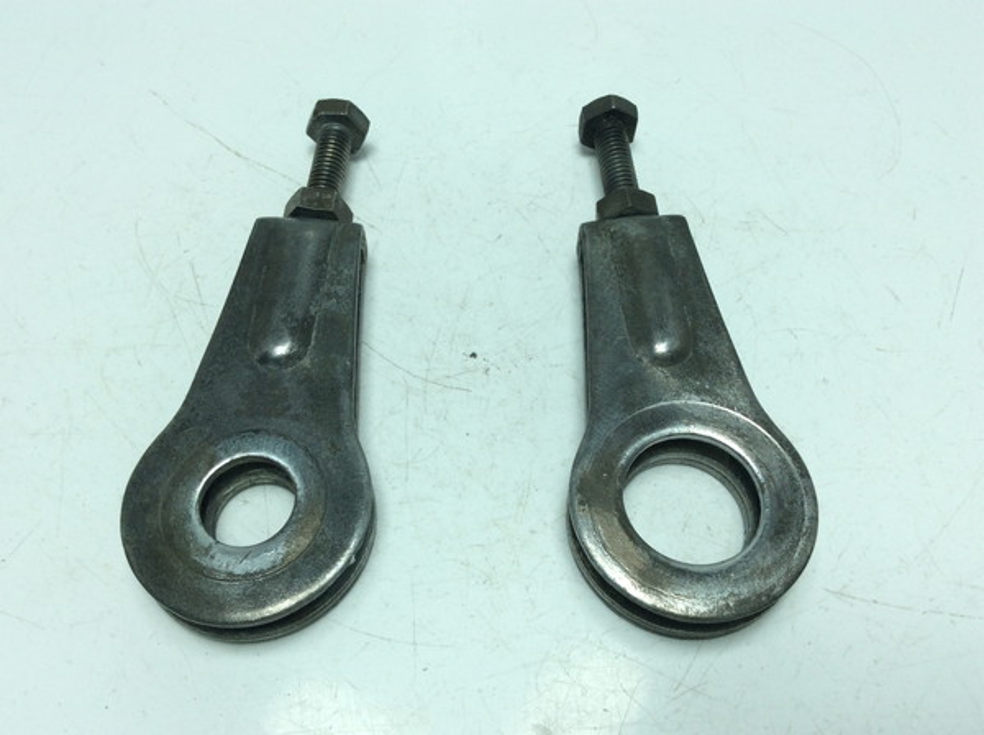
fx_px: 908
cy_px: 368
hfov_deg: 56.9
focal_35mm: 32
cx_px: 492
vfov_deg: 44.0
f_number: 2.4
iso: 32
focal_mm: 3.3
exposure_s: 1/515
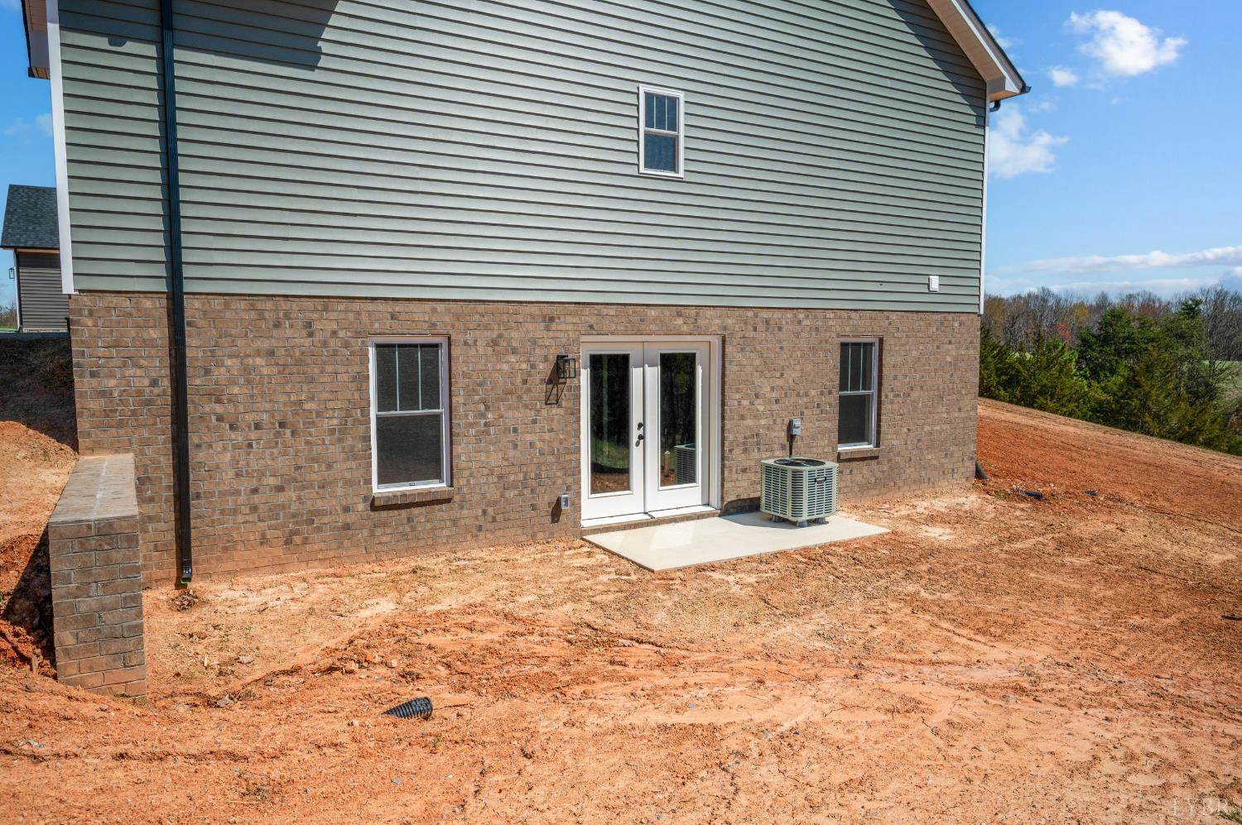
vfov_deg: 55.0
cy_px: 412
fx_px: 793
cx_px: 621
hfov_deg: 76.1
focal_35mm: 23
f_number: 8
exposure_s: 1/2000
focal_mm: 23
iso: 400
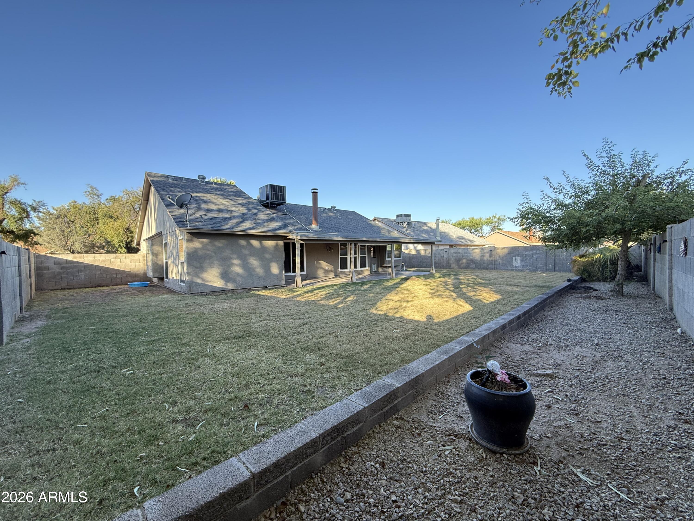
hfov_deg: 102.1
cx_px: 347
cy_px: 260
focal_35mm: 14
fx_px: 281
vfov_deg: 85.7
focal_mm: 2.22
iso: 64
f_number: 2.2
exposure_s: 1/308
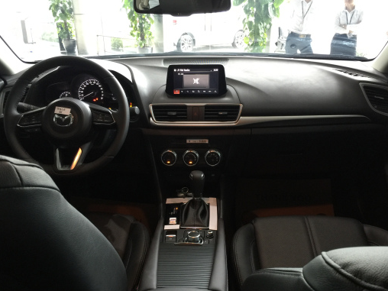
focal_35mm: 32
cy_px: 154
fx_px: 359
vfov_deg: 44.1
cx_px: 193
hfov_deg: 56.8
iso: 64
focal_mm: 4.15
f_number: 2.2
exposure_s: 1/17
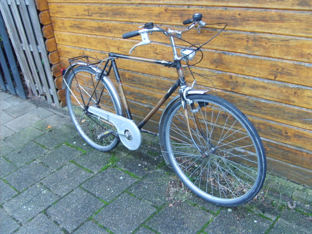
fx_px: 315
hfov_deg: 52.6
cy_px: 117
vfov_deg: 40.7
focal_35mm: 35
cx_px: 156
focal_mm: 5.8
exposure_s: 1/30
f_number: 2.8
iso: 93
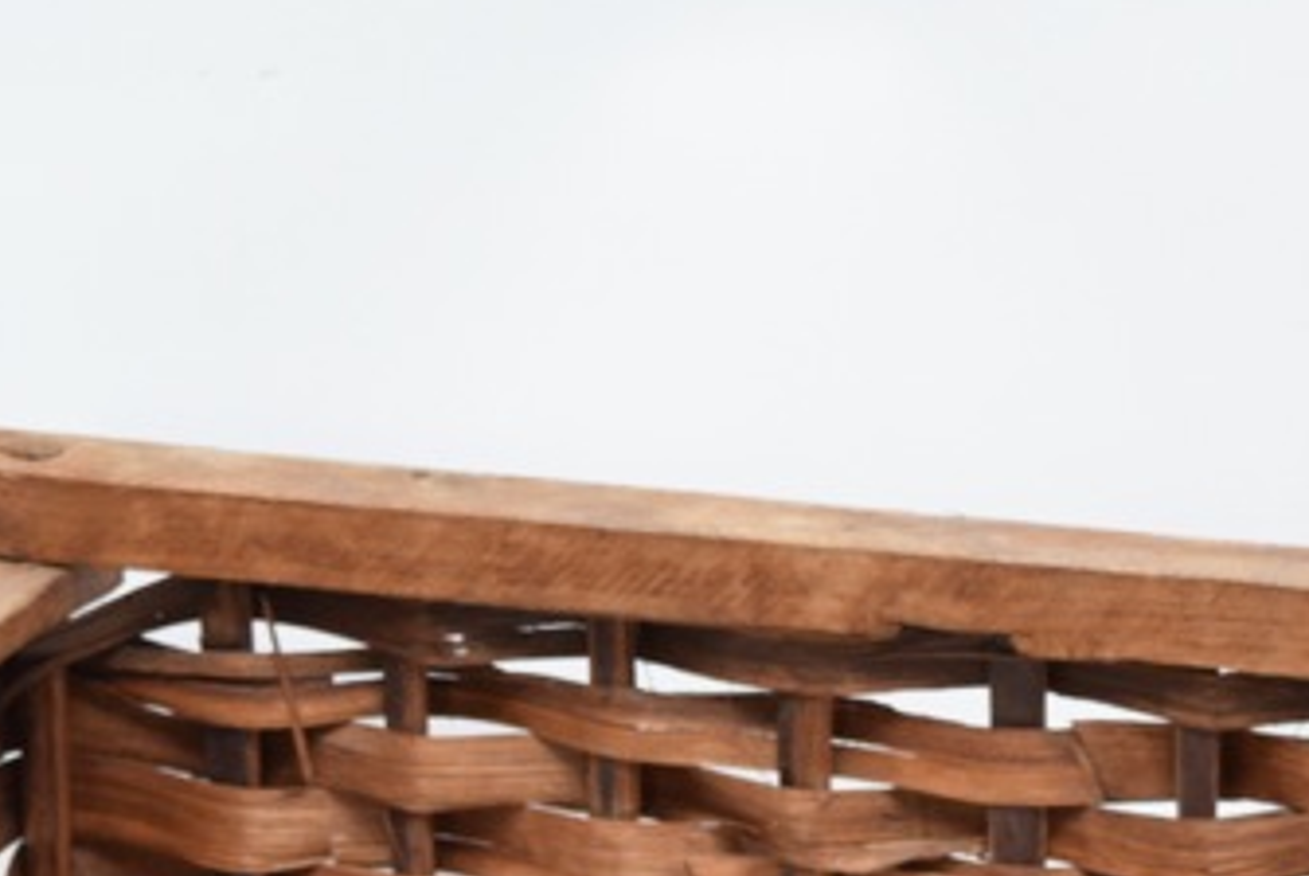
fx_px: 6842
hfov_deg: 10.9
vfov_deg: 7.2
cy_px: 1218
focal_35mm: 188
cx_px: 731
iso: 1100
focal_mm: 42
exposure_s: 1/60
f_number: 5
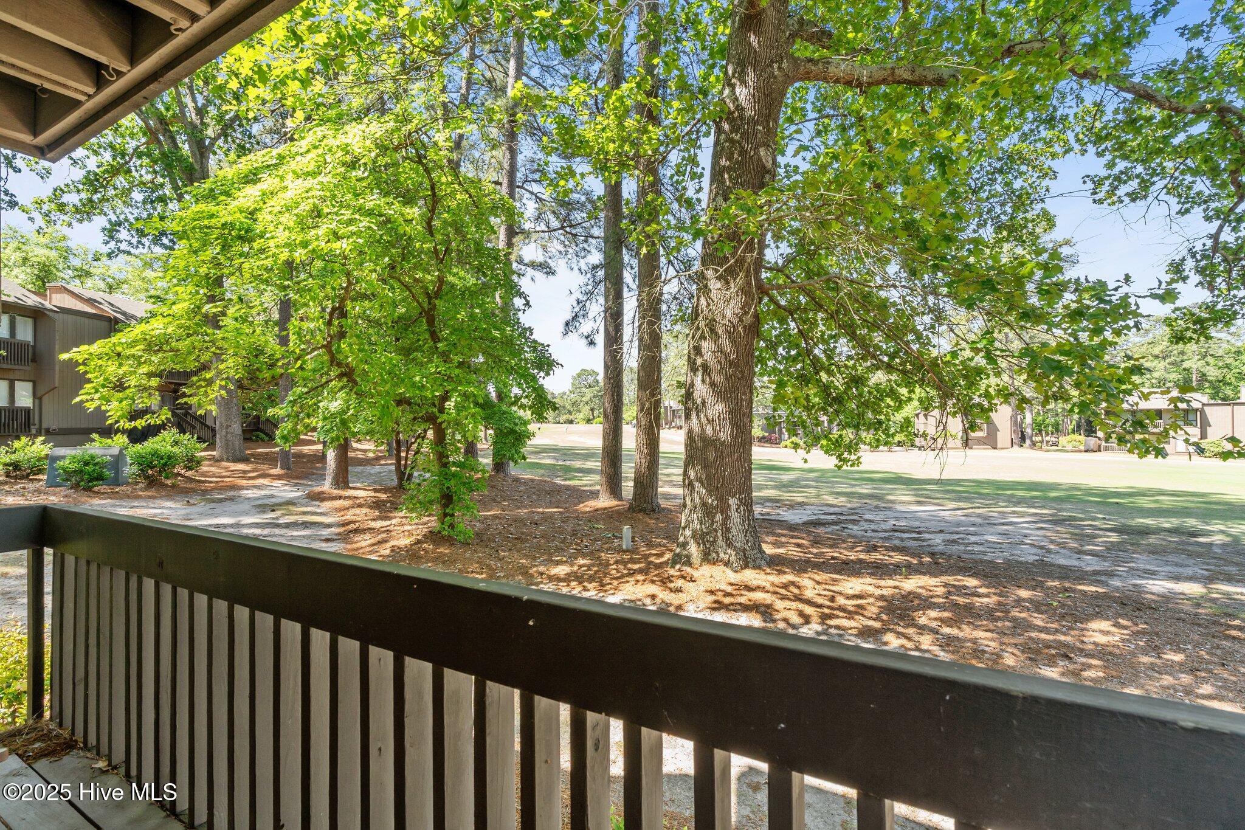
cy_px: 415
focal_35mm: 16
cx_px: 622
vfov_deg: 73.7
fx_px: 553
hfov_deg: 96.7
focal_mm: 16
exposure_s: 1/100
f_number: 8
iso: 500
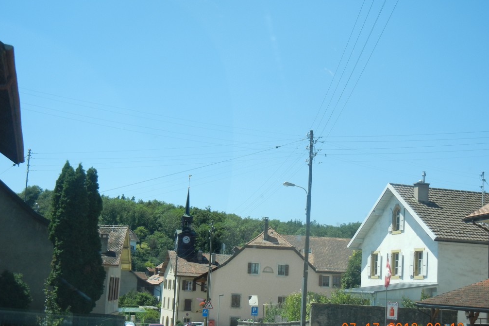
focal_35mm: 55
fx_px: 747
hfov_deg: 36.3
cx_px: 246
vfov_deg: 24.6
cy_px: 181
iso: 160
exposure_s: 1/183
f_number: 7.8
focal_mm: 9.3
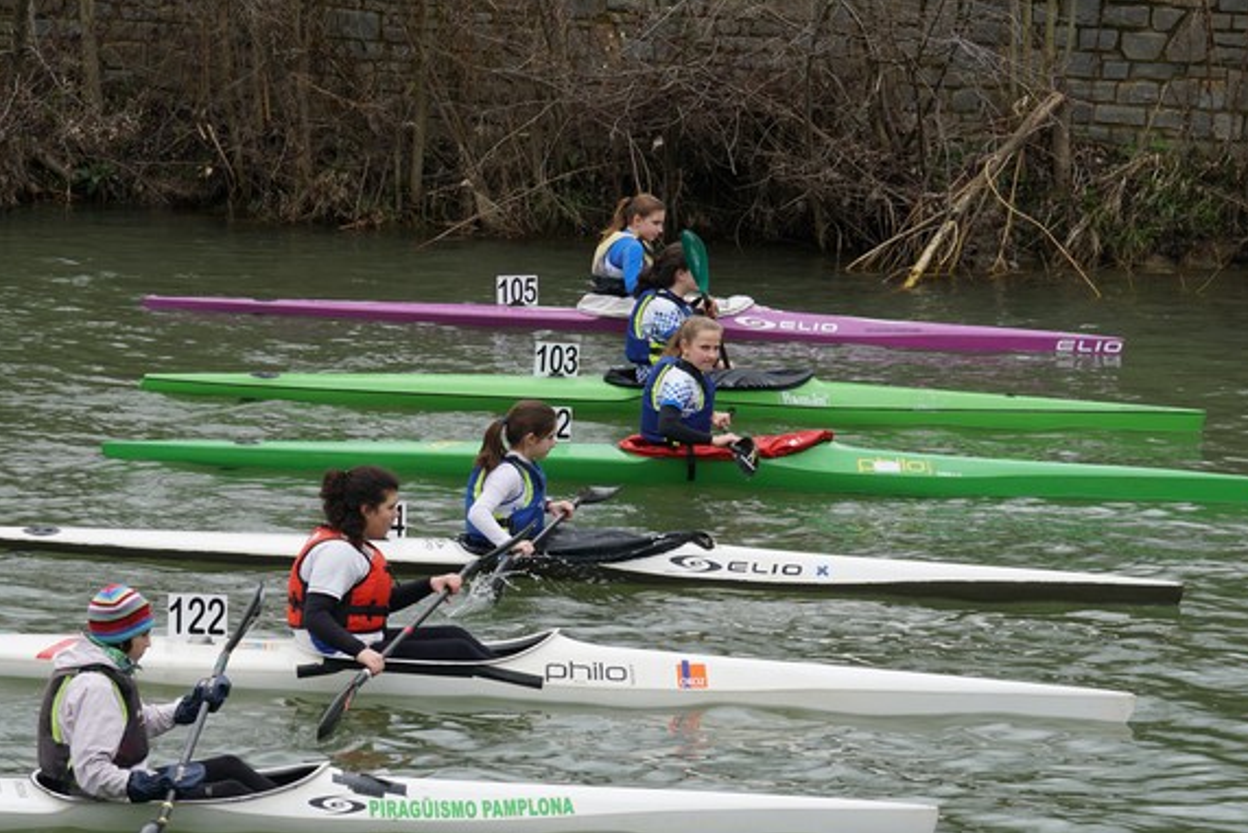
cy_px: 455
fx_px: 5468
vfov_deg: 8.7
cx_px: 577
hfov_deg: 13.0
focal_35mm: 158
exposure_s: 1/125
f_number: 8
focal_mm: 75
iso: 100
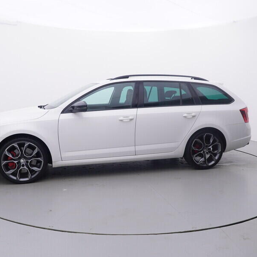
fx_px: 275
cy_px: 125
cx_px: 123
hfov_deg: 50.1
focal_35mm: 33
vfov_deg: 50.1
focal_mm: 15
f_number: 5
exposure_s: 1/80
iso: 200
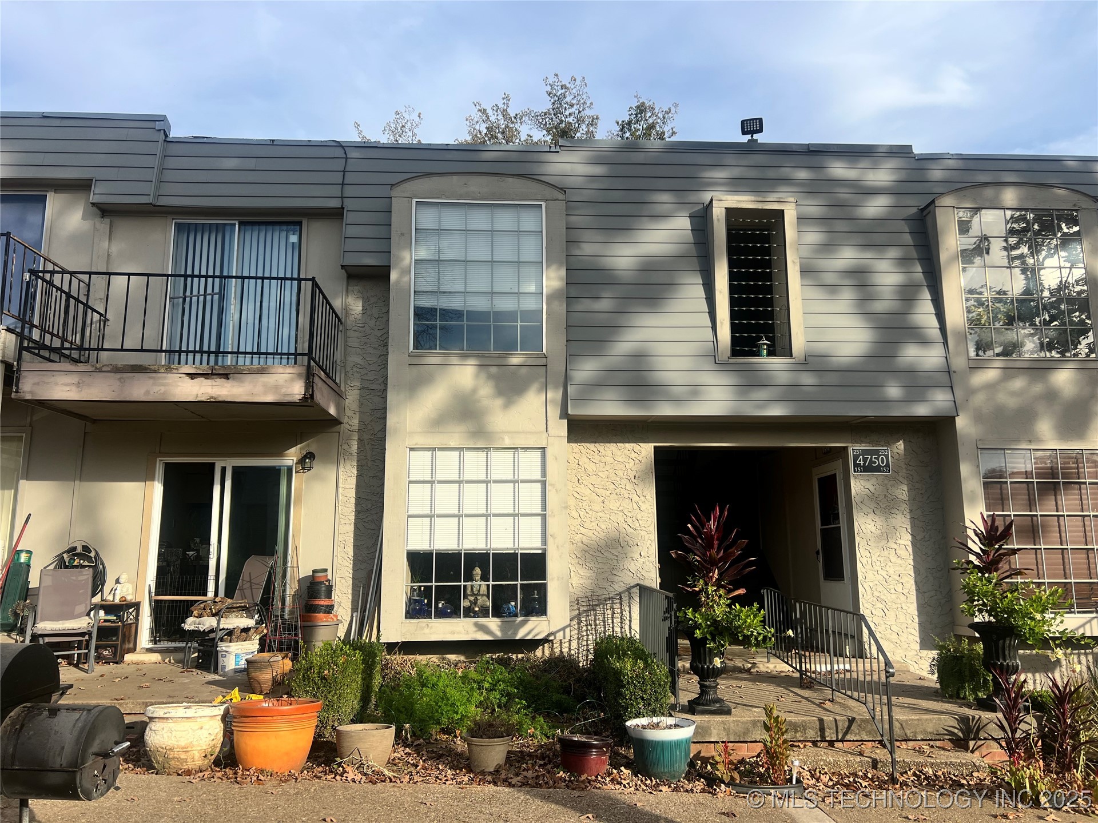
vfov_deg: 53.1
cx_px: 549
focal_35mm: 26
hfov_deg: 67.3
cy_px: 412
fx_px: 825
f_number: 1.5
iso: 50
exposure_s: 1/2632
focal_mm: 5.7
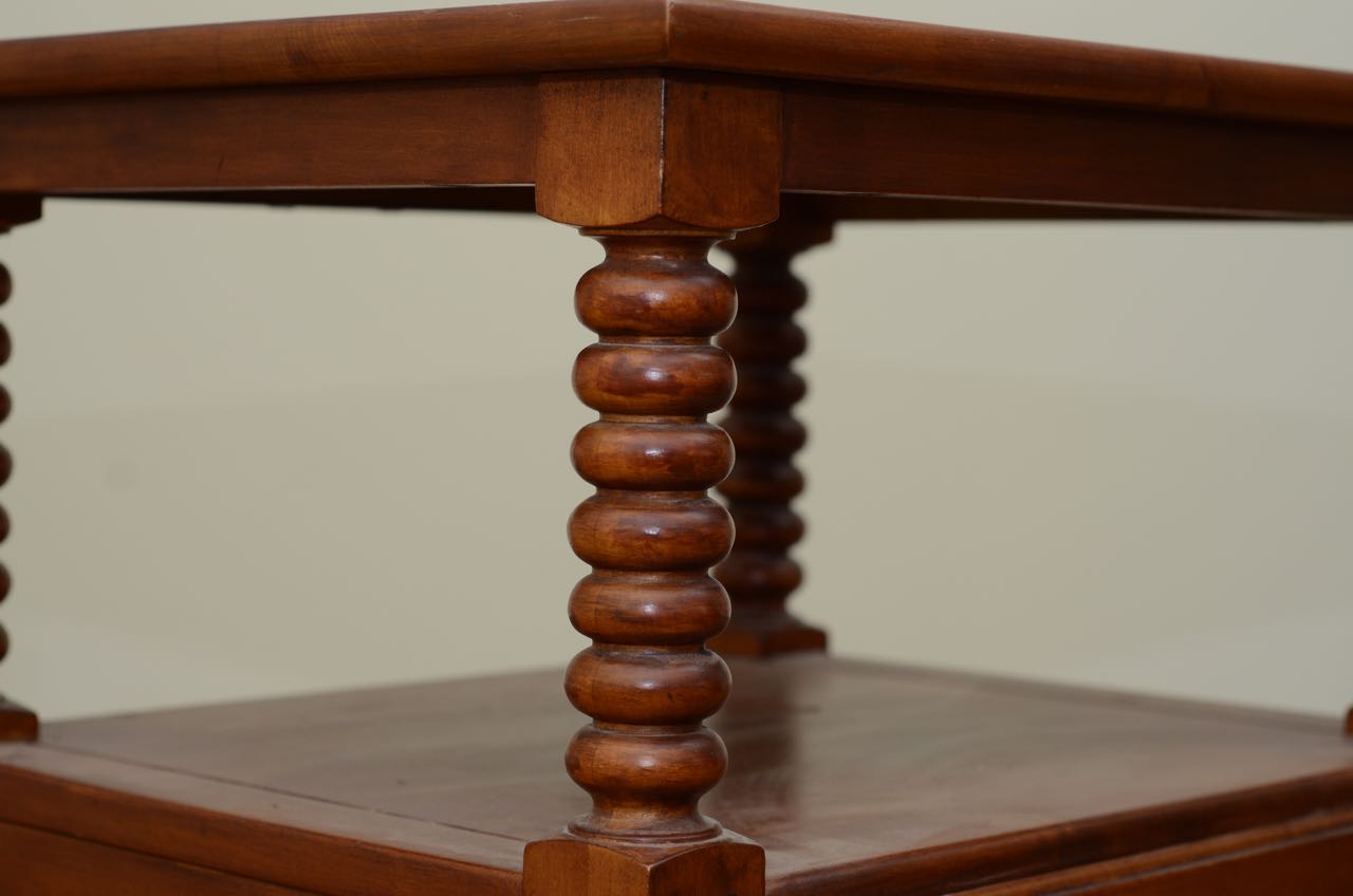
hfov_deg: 27.0
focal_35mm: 75
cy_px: 448
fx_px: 2813
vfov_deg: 18.1
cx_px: 676
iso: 400
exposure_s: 1/125
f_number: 4
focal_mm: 50
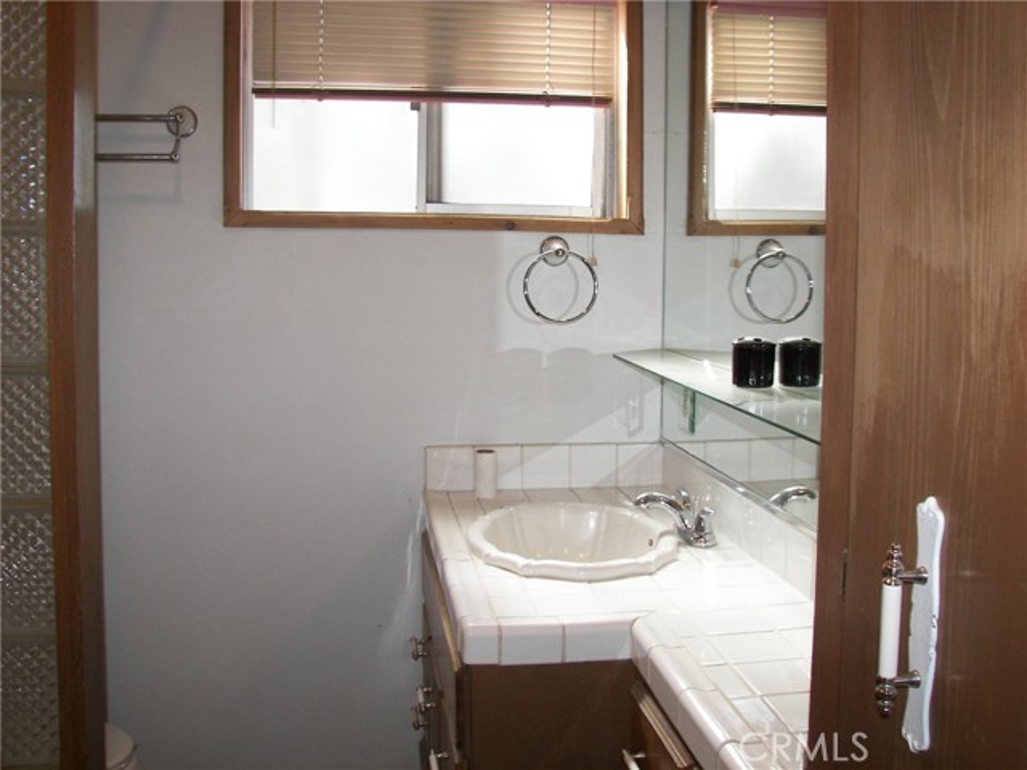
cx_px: 514
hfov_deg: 51.4
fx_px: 1068
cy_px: 385
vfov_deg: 39.7
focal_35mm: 36
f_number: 2.8
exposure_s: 1/30
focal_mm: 6
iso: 80
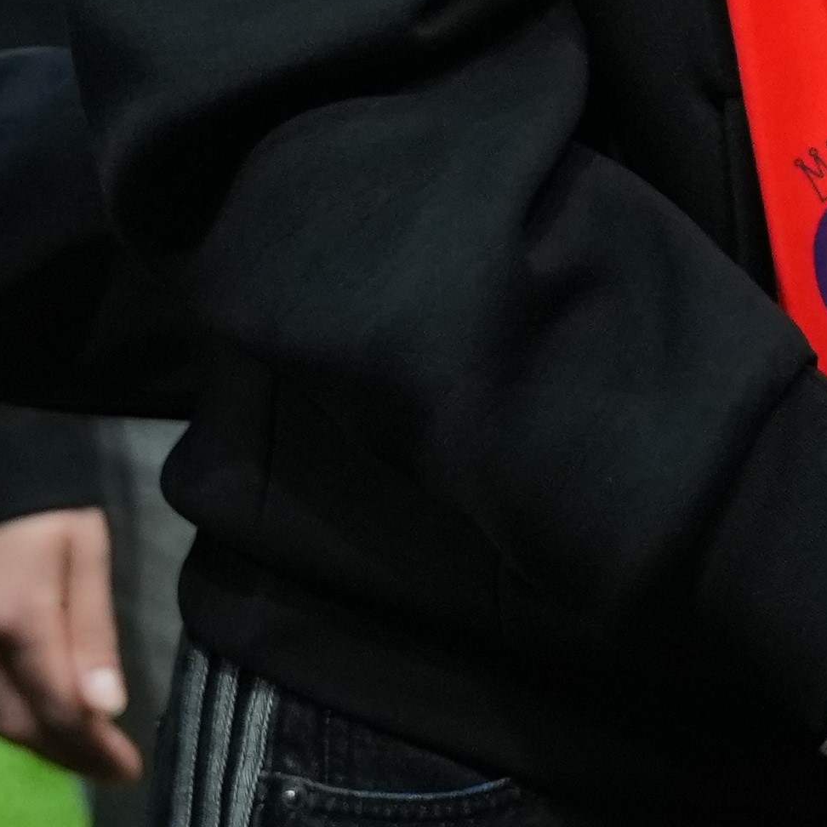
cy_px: -487
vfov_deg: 5.9
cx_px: 1601
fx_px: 7947
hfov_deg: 5.8
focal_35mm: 294
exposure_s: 1/1000
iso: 2000
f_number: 3.2
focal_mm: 48
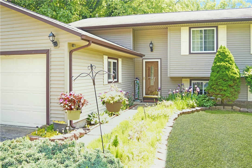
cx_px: 126
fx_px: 231
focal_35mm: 33
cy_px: 84
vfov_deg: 39.9
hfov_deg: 57.3
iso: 220
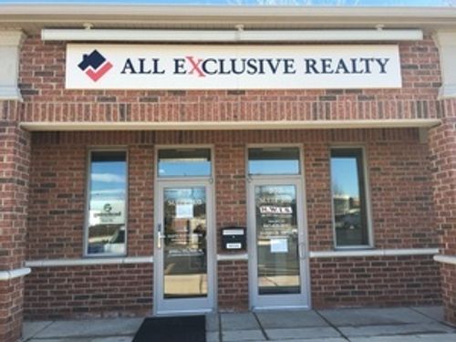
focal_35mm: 29
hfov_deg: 61.7
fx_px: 382
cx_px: 228
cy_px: 171
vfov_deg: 48.2
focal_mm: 4.15
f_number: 2.2
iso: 25
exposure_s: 1/400
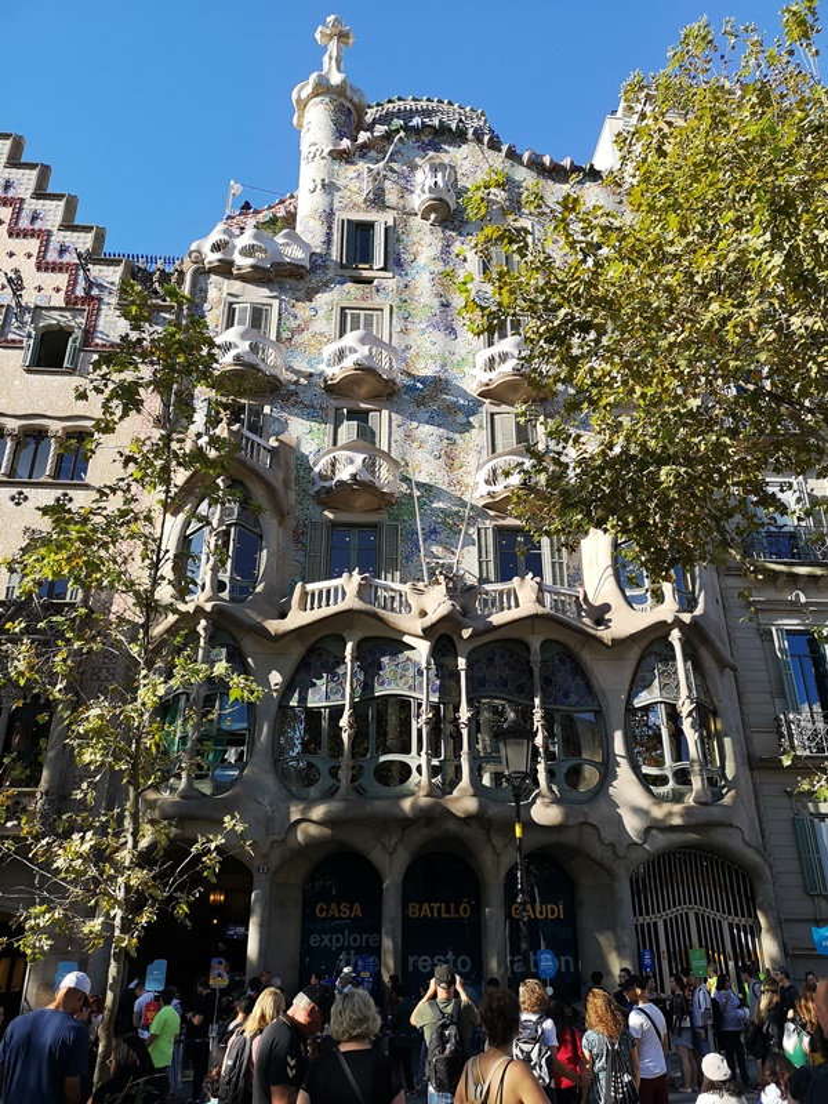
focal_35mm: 27
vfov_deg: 65.3
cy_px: 552
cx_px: 414
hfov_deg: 51.4
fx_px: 861
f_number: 1.8
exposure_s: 1/1029
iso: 50
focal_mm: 3.95
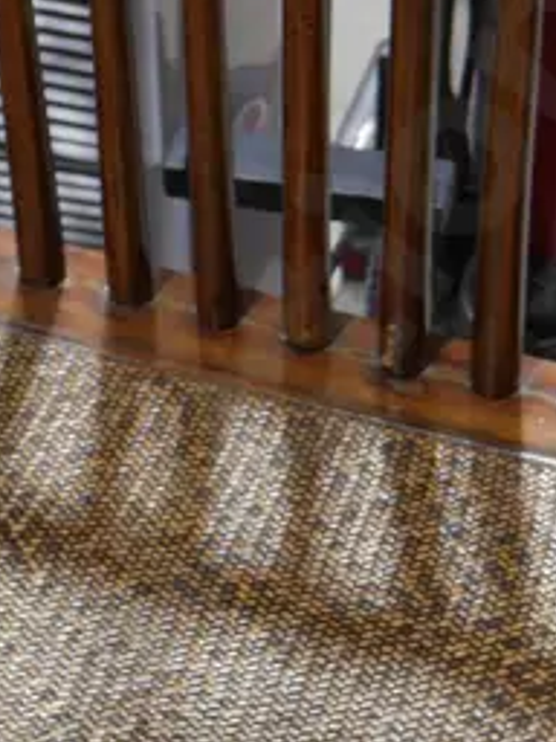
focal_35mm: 112
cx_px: 198
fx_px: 2399
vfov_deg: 17.5
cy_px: 510
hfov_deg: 13.2
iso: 250
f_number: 4
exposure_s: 1/60
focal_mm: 14
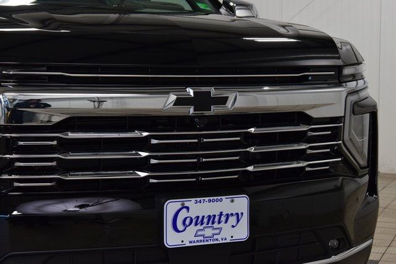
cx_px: 198
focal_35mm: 75
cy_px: 132
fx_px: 825
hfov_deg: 27.0
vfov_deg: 18.2
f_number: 8
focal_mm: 50
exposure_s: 1/60
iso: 1600
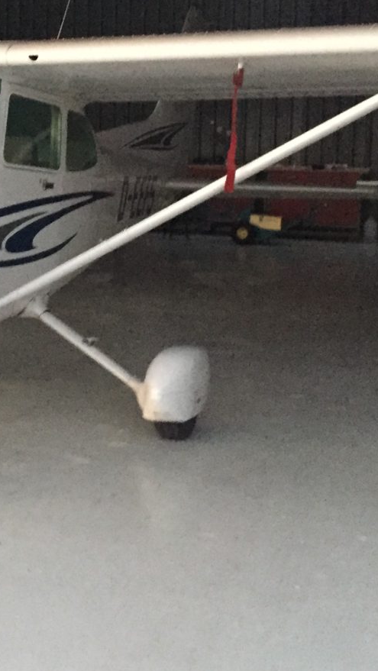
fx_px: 1228
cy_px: 230
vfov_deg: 30.4
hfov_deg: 16.8
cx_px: -71
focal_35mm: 69
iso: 400
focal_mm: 4.15
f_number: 2.2
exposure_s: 1/15
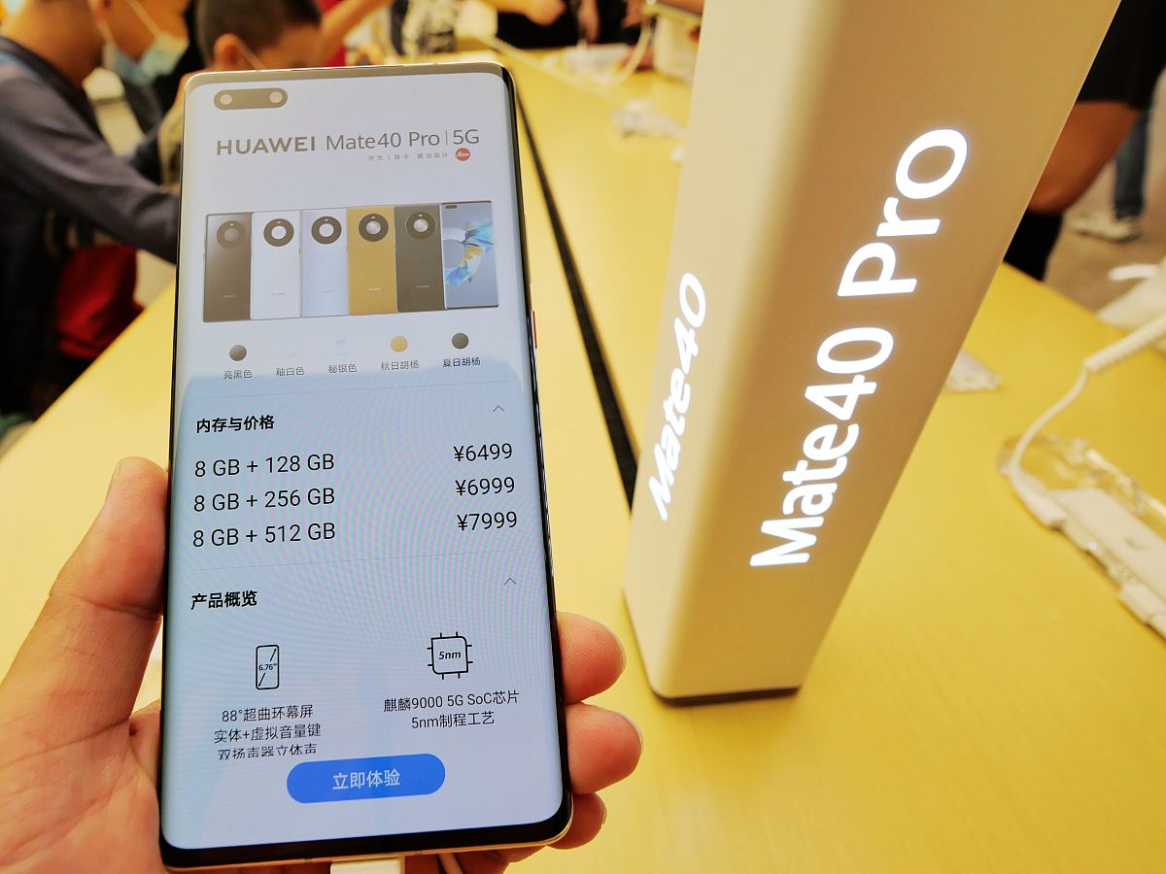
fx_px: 472
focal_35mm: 14
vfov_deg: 85.7
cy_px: 437
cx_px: 583
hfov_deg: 102.1
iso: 200
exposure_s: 1/200
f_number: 4
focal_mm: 7
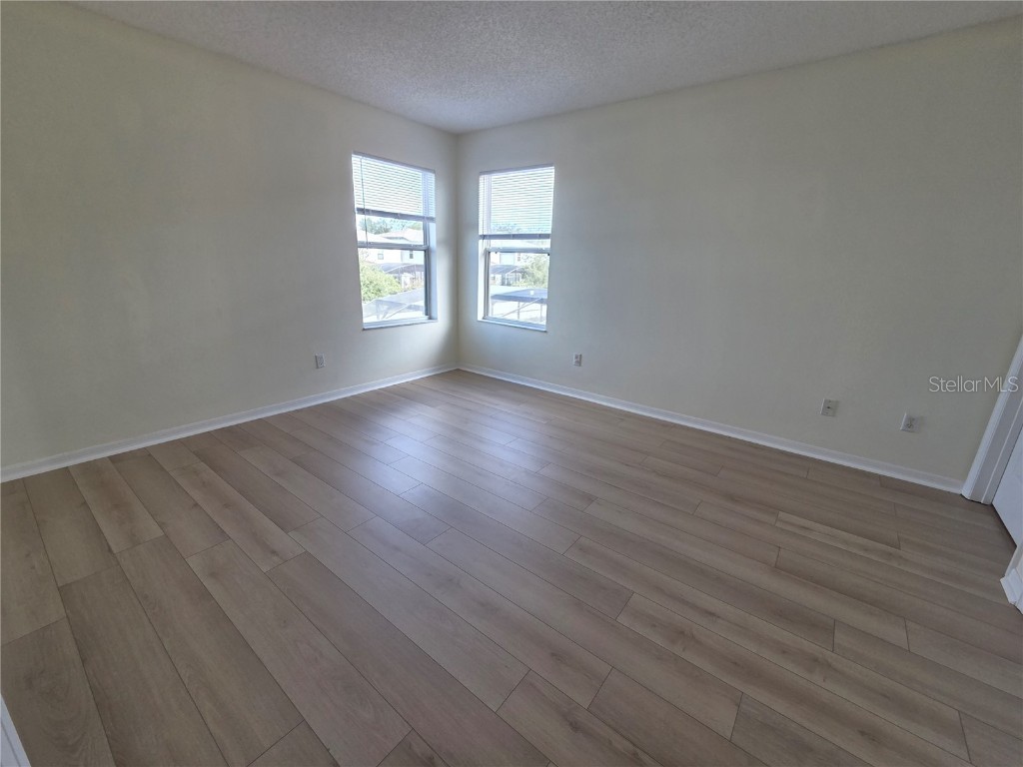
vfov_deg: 89.9
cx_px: 512
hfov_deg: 106.2
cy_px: 384
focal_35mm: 13
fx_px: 384
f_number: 2.2
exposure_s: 1/120
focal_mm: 2.2
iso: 64
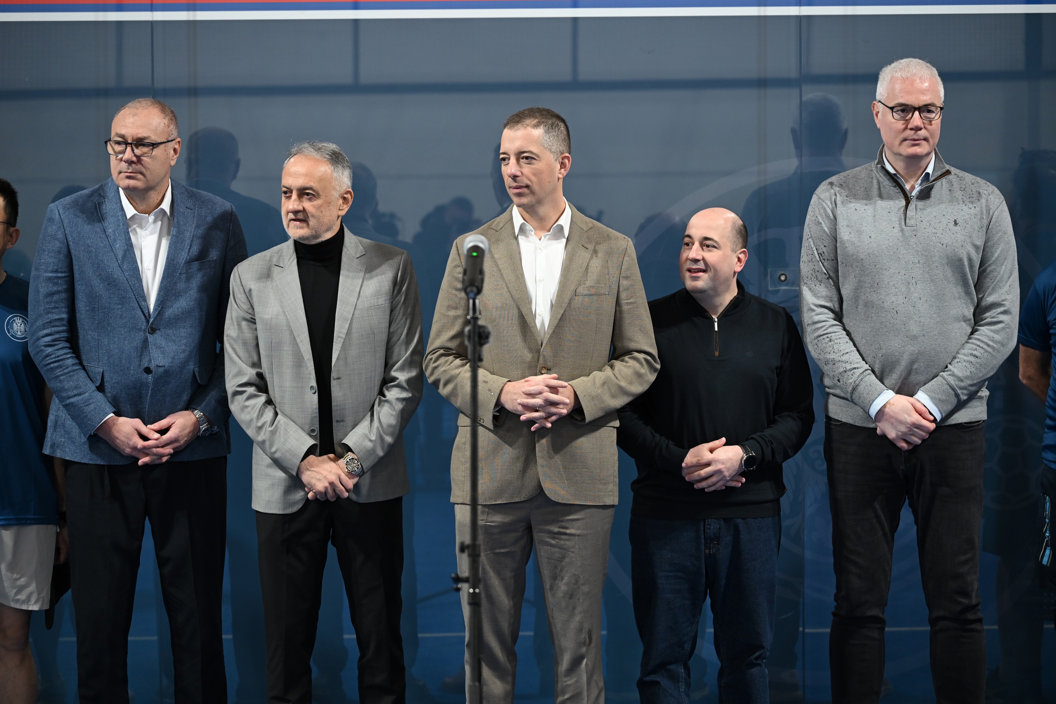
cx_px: 528
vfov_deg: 12.5
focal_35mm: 110
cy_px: 352
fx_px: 3227
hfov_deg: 18.6
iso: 800
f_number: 4
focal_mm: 110
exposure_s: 1/80
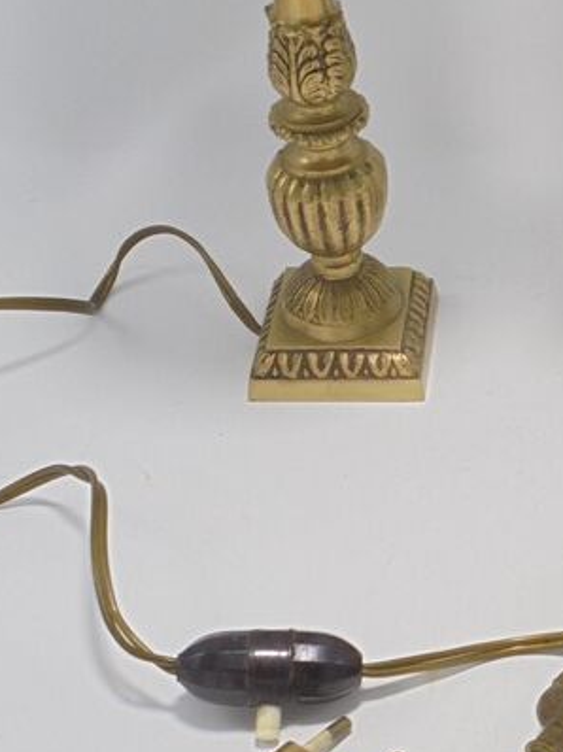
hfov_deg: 16.9
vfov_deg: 22.7
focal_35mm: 86
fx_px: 1867
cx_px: 534
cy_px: 236
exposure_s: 1/40
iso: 100
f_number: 4.2
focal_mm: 6.9
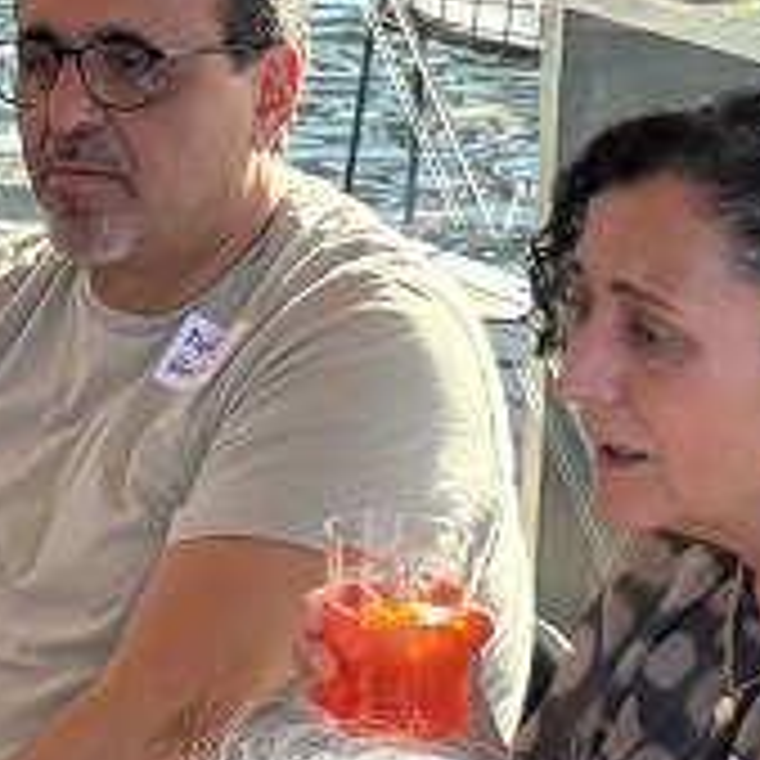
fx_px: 4322
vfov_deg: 10.0
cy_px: 18
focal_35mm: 174
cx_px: 36
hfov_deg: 10.0
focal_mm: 5.96
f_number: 1.6
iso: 64
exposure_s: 1/873
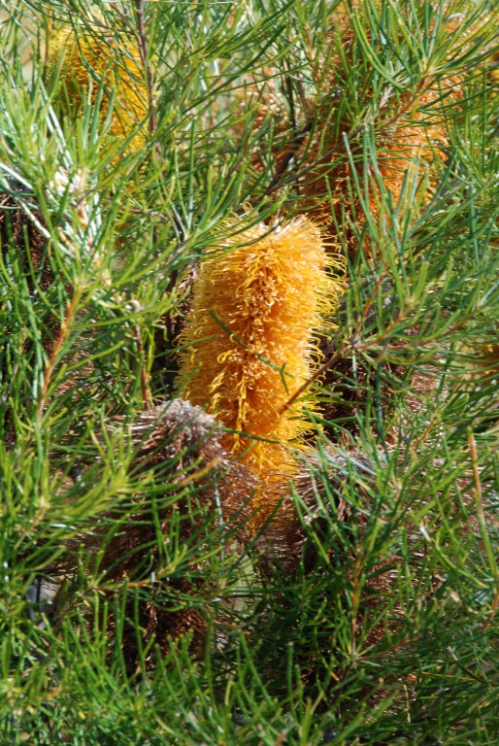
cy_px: 373
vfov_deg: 8.1
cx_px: 250
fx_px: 5287
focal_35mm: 255
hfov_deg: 5.4
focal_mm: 170
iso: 400
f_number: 11
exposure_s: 1/80
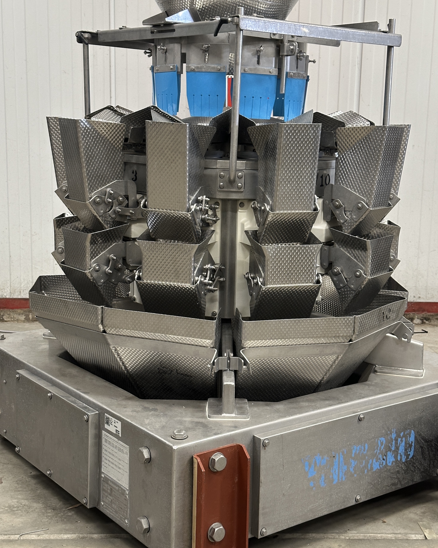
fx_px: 843
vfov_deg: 36.0
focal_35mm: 52
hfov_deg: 29.1
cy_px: 268
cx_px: 222
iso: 250
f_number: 1.78
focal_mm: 6.86
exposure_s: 1/33
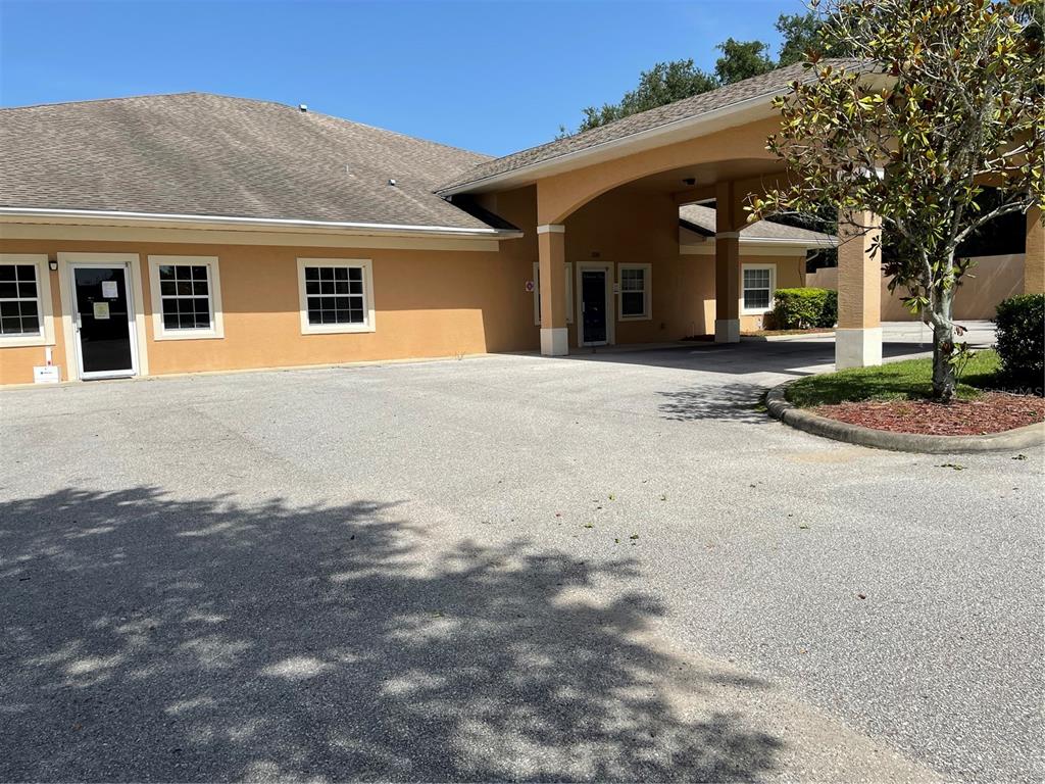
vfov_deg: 53.1
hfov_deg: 67.3
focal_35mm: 26
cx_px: 522
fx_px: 785
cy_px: 392
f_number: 1.6
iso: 32
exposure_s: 1/4651
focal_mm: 4.2
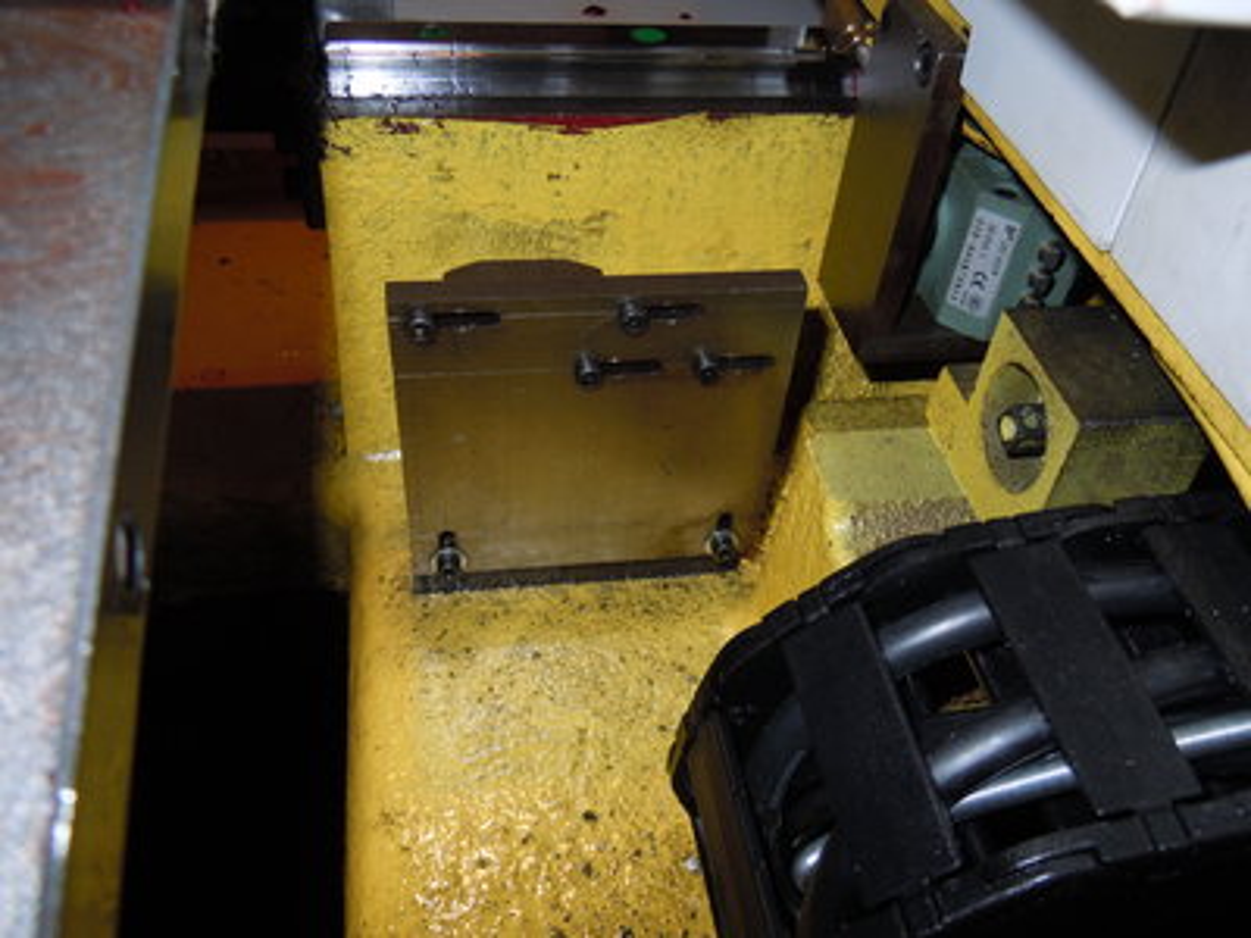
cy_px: 469
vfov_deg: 46.8
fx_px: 1084
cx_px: 626
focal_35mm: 30
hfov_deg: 60.0
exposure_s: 1/30
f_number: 3.5
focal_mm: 5.4
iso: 125
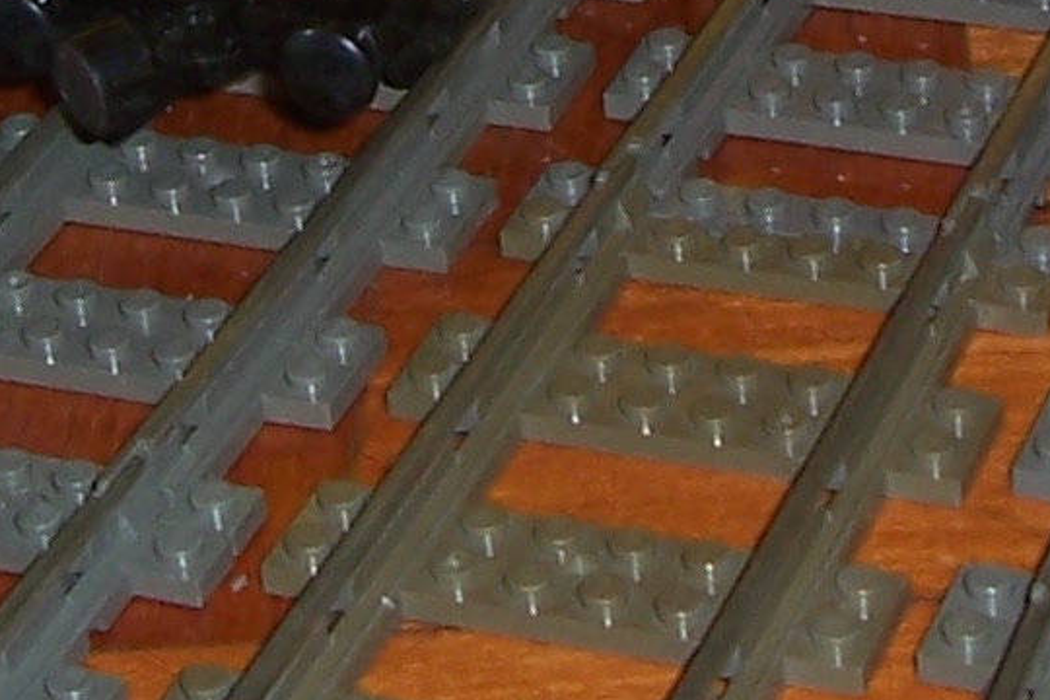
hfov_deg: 13.6
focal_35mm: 151
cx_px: 572
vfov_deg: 8.8
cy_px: -387
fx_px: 4404
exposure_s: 1/60
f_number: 2.7
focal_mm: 5.6
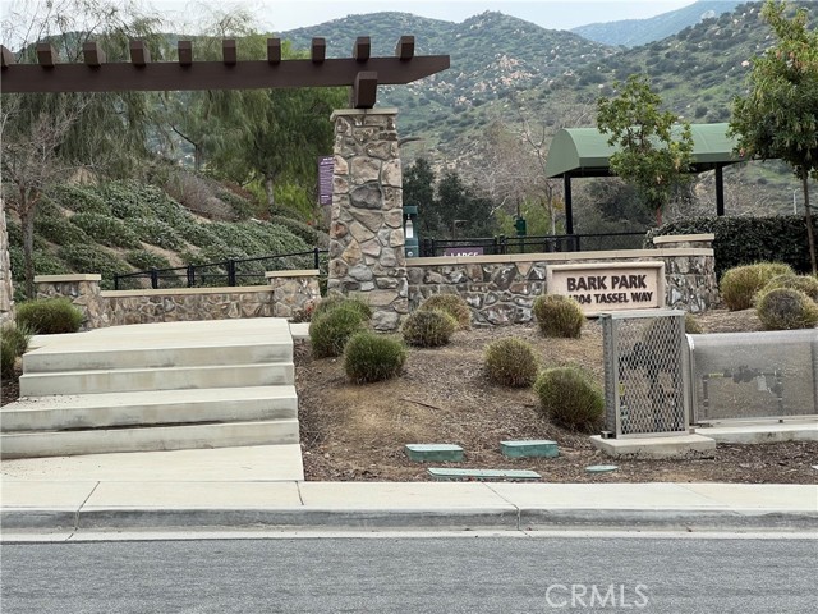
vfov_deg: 19.1
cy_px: 307
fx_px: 1820
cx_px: 409
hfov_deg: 25.3
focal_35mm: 77
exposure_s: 1/99
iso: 40
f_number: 2.8
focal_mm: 9
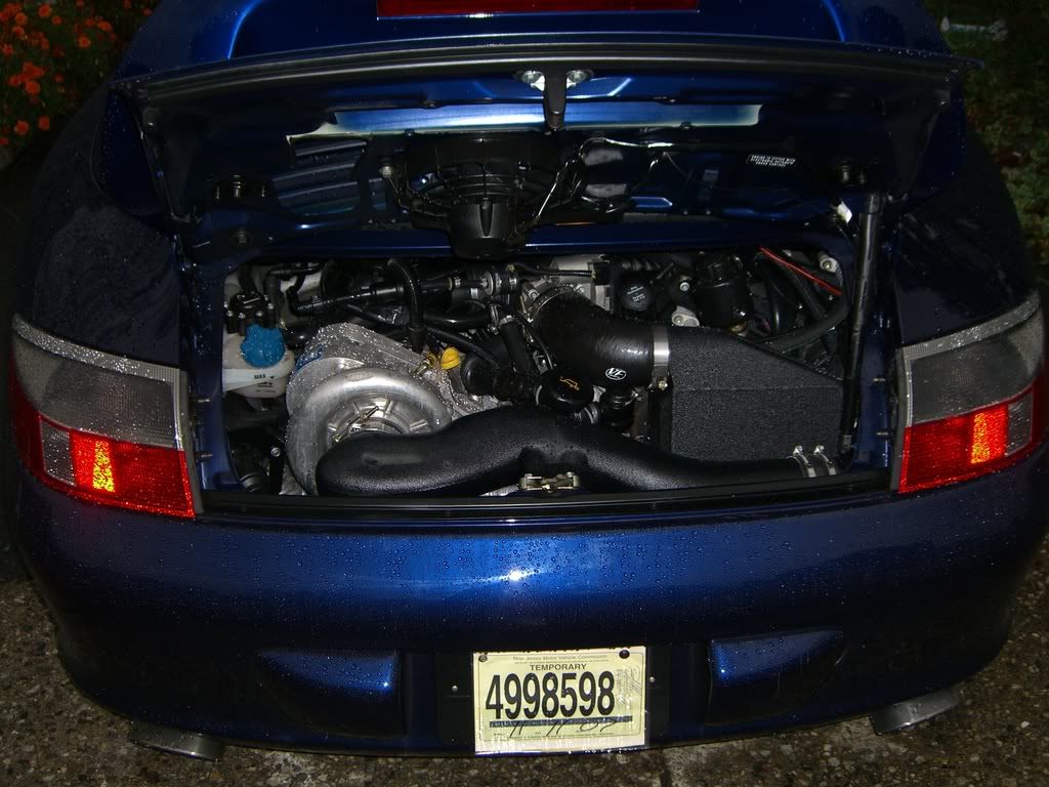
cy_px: 394
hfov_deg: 49.0
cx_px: 524
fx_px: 1152
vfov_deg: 37.7
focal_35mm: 38
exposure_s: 1/640
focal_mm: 7.9
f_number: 2.8
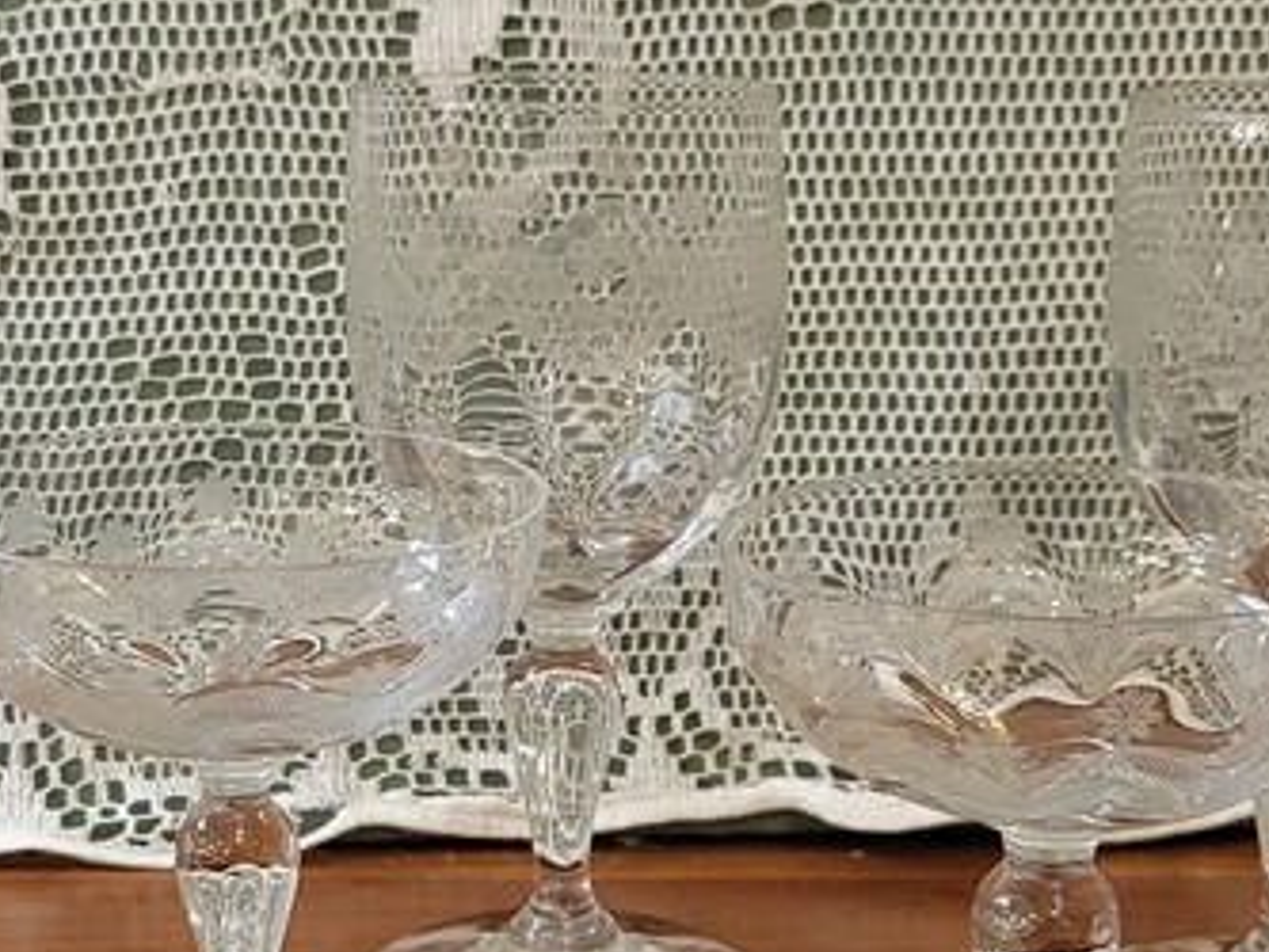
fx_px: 2860
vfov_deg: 18.9
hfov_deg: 24.9
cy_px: 602
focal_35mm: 78
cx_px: 457
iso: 320
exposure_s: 1/50
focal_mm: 5.4
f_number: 1.8
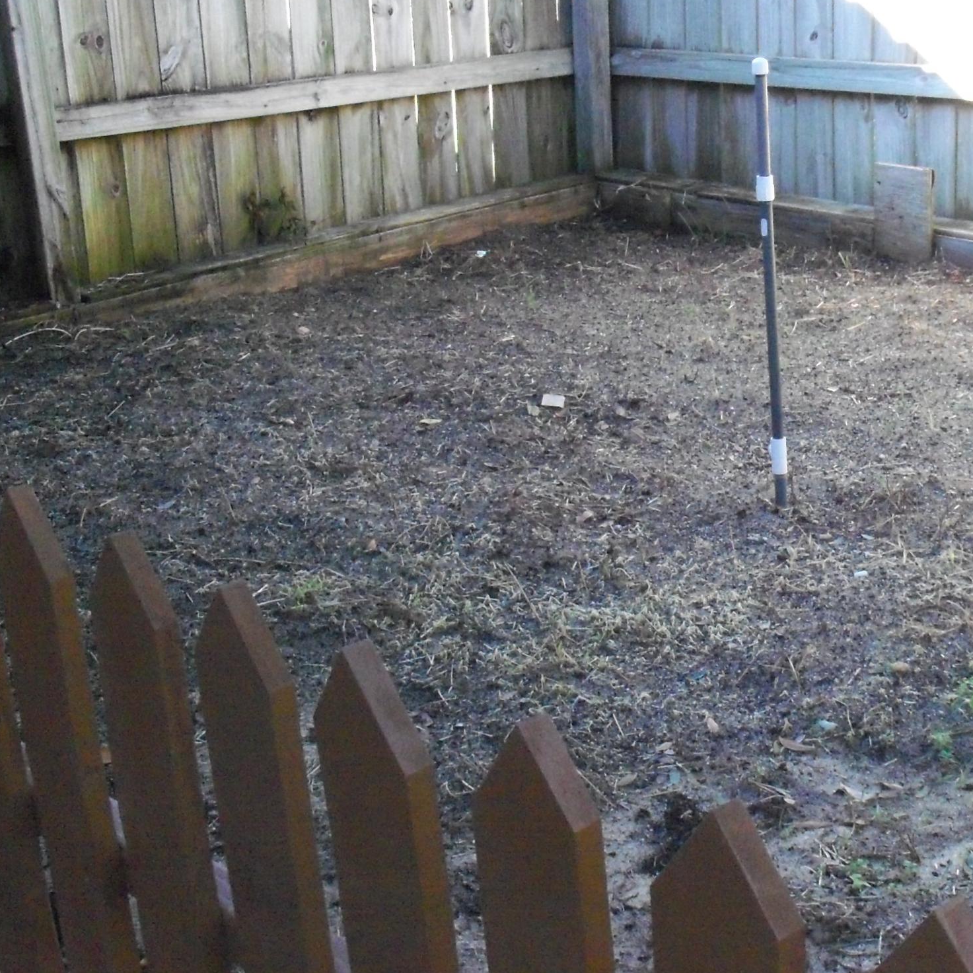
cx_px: 850
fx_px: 2003
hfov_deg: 26.5
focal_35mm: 63
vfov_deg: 27.3
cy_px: 429
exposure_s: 1/500
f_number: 3
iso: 500
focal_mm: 6.3
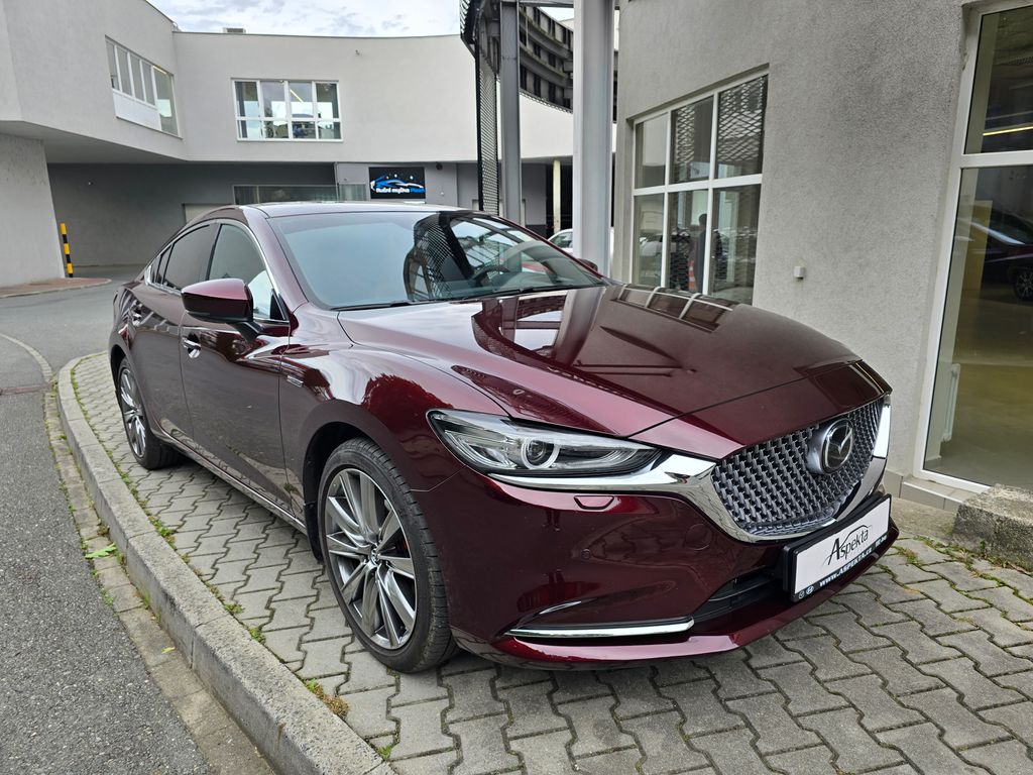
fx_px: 686
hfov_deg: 73.9
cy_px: 388
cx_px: 516
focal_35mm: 23
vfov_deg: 58.9
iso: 12
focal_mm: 6.3
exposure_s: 1/180
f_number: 1.7
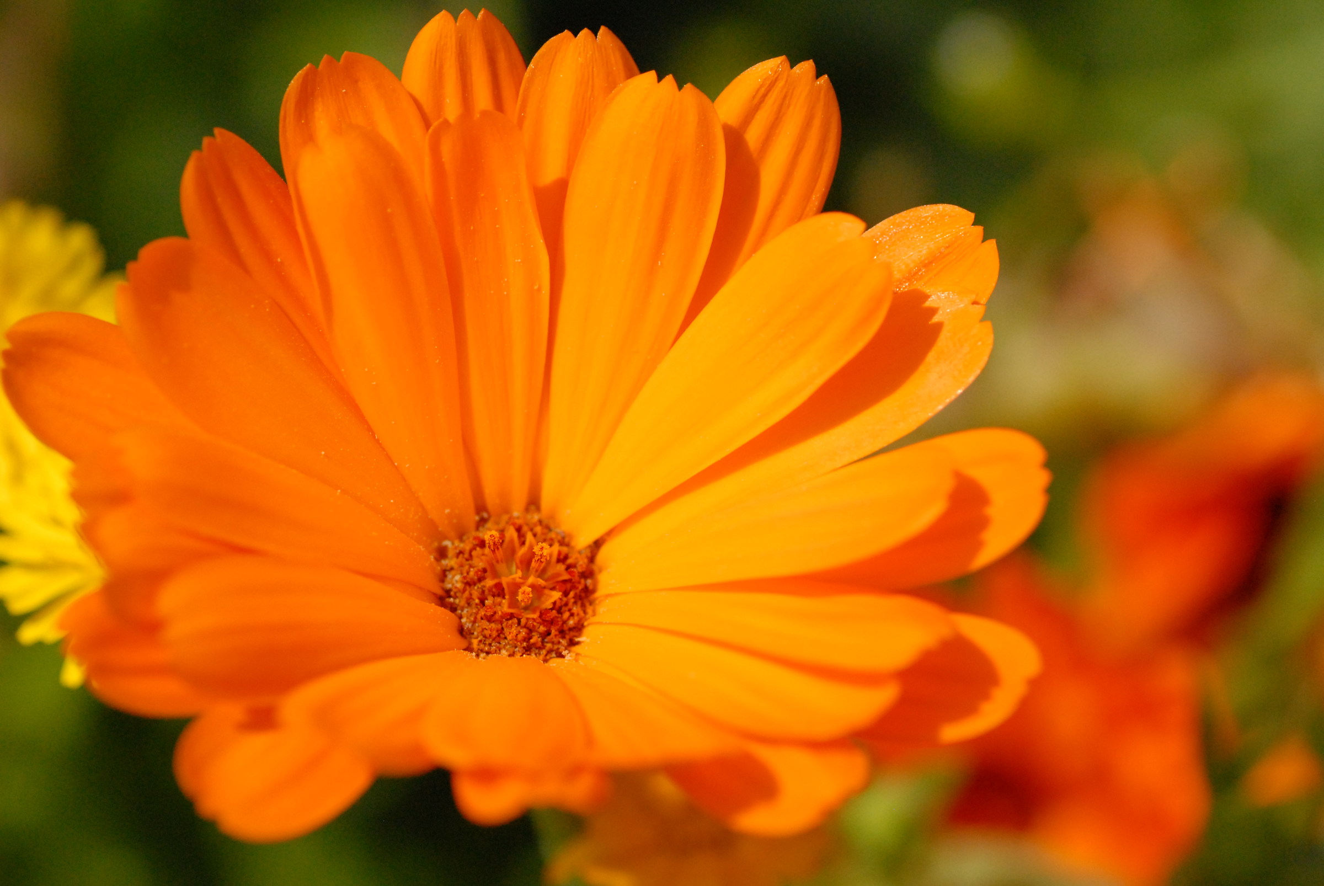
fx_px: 4970
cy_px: 443
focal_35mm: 135
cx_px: 662
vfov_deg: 10.2
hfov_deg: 15.2
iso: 800
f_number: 9
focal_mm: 90
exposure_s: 1/6000
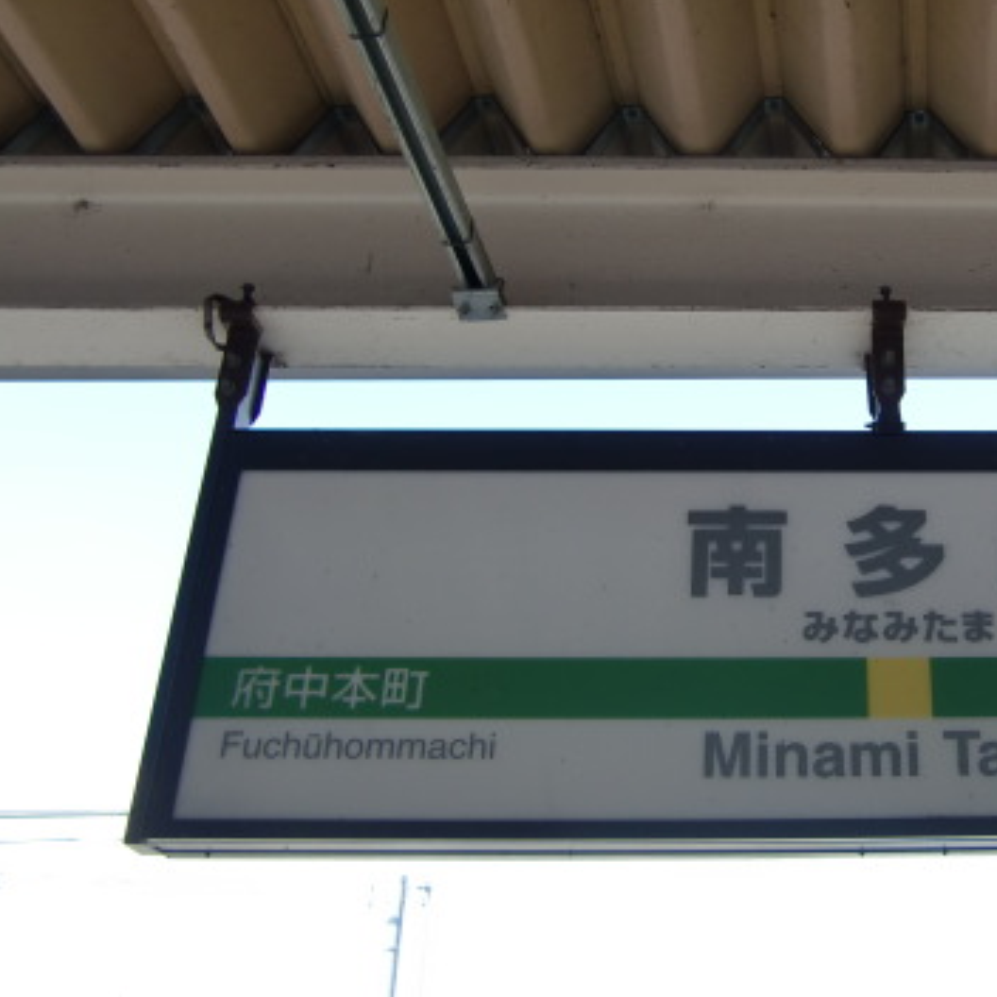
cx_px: 855
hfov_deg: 35.8
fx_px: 1466
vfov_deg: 37.5
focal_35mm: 45
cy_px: 465
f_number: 2.6
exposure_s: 1/250
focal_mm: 4.9
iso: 64
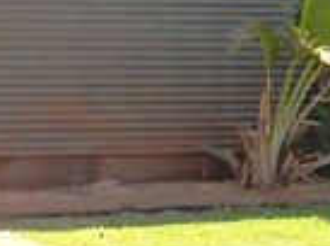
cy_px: 29
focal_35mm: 164
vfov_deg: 9.0
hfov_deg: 11.3
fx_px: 1559
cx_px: -241
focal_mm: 5.7
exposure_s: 1/353
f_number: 2.8
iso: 64
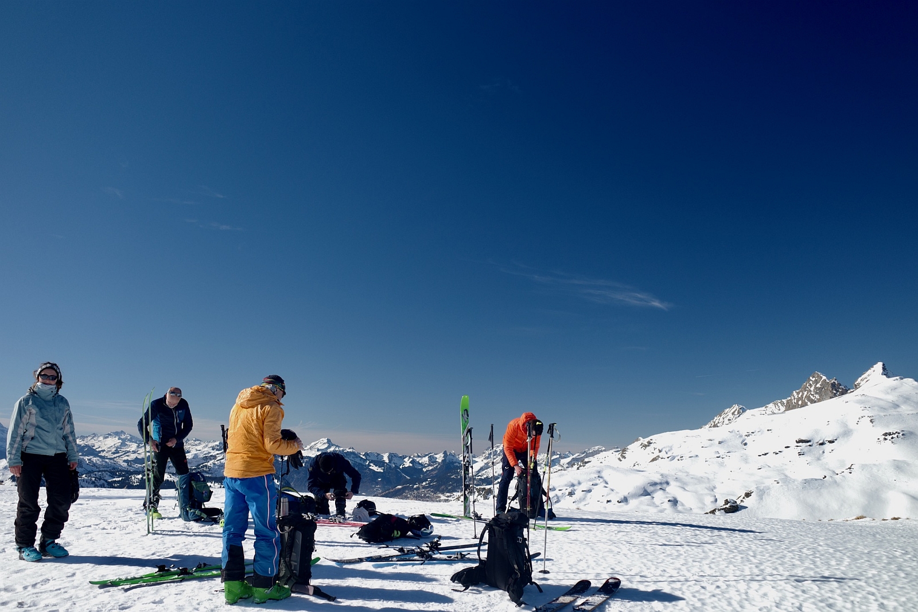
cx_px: 459
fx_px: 714
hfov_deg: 65.5
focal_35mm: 28
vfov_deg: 46.4
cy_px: 306
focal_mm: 18.3
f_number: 2.8
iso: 100
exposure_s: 1/800
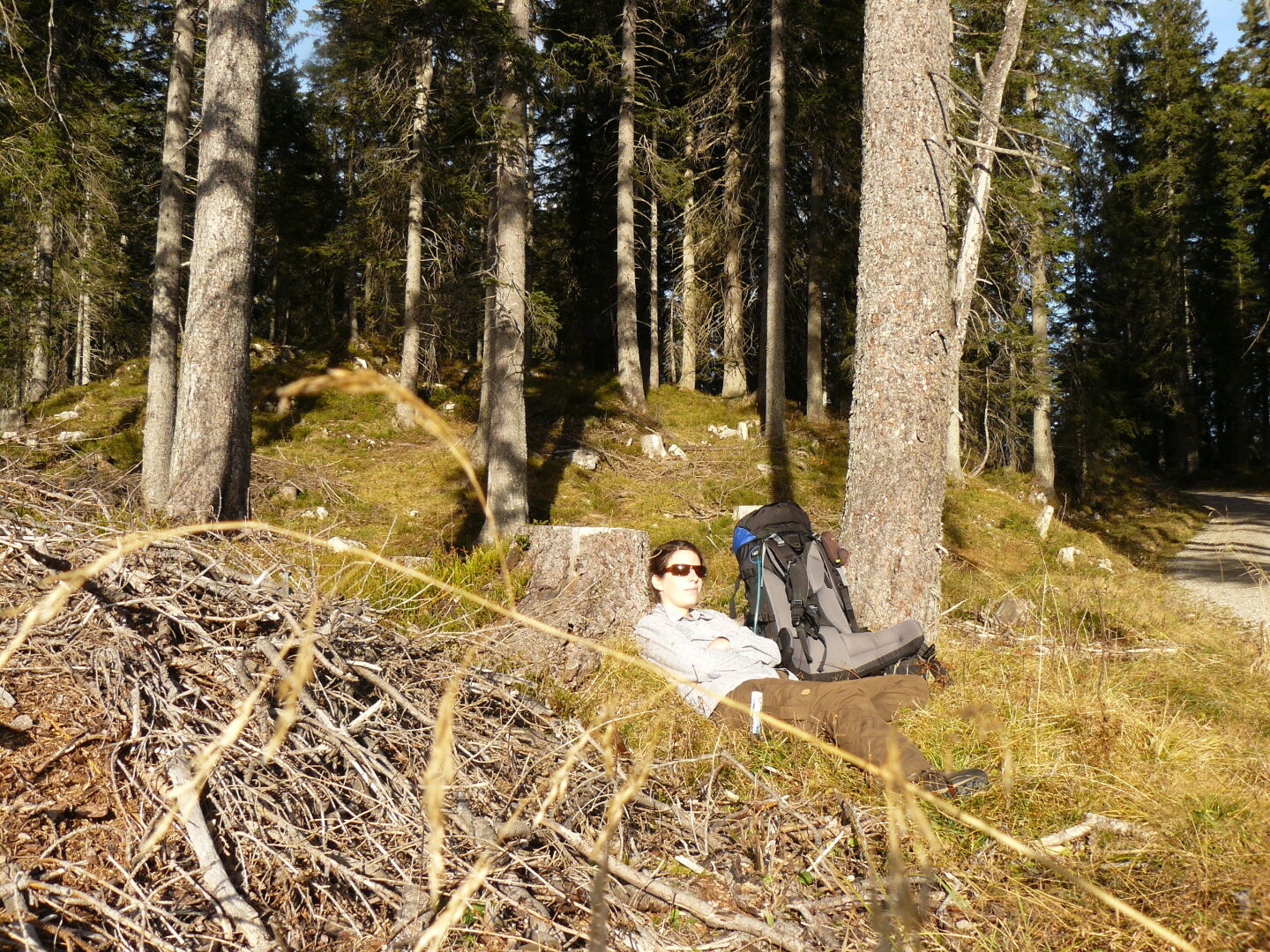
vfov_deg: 38.7
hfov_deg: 50.1
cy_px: 476
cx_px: 635
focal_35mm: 37
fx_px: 1357
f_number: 5
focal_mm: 6.1
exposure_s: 1/200
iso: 100
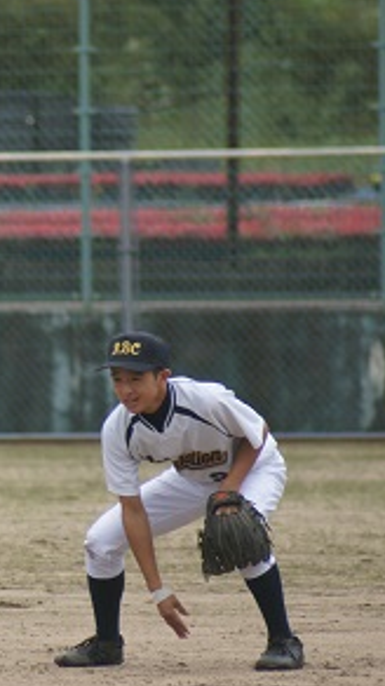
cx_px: -110
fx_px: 14427
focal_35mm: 794
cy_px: 347
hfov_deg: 1.5
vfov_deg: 2.7
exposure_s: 1/500
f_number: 5.6
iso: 200
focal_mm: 300
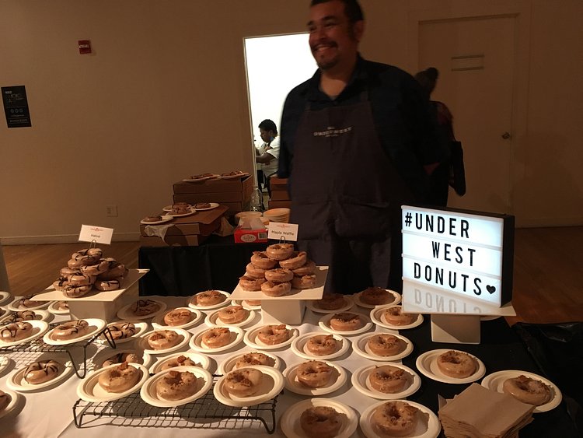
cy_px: 219
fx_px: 489
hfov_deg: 61.6
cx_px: 292
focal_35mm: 29
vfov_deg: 48.3
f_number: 2.2
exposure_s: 1/17
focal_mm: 4.15
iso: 200
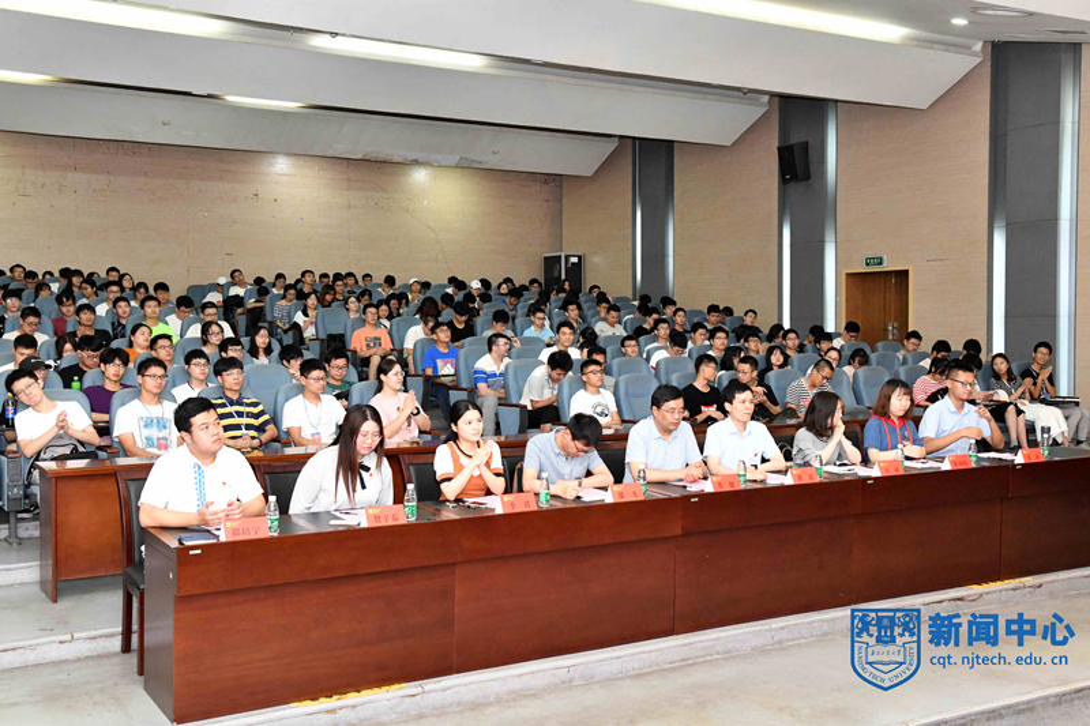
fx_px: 1059
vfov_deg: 37.8
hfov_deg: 54.4
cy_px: 363
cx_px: 545
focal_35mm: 35
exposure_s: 1/60
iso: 6400
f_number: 7.1
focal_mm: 35
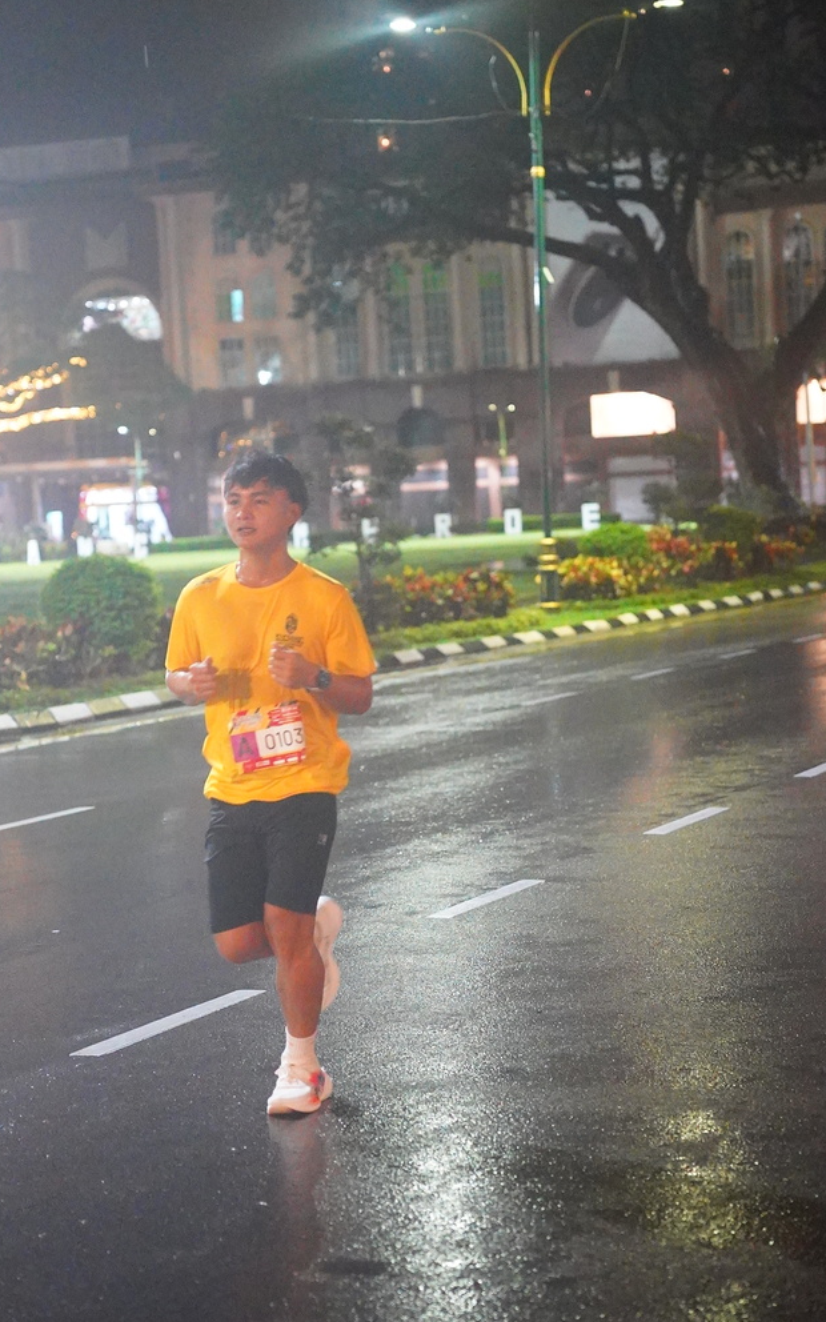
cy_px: 660
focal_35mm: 77
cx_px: 386
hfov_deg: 16.9
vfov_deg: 26.8
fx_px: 2773
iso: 12800
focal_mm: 50
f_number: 2
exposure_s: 1/200
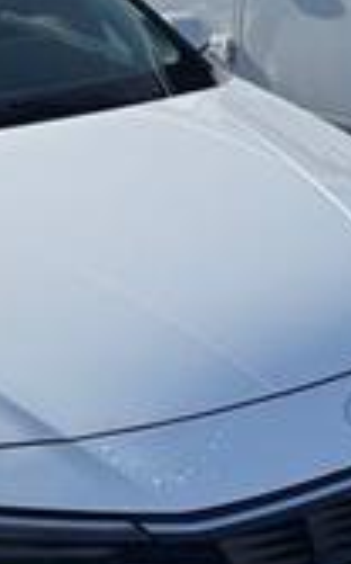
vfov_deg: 26.8
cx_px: 3
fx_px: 1182
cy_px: 334
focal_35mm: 77
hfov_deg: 16.6
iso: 80
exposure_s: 1/6410
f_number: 1.78
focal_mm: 6.76
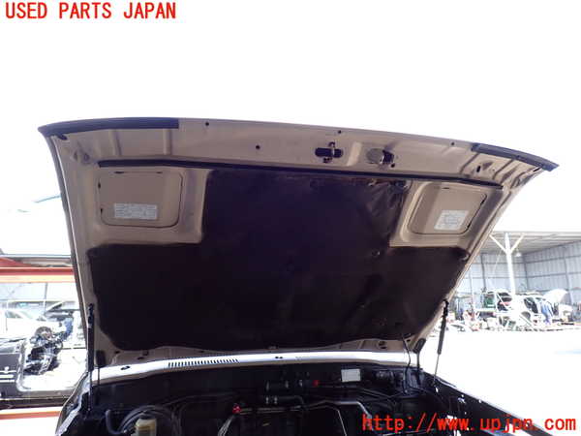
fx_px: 420
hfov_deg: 69.4
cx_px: 290
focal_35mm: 25
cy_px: 218
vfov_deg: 54.9
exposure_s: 1/160
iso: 100
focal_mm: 4.5
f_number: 2.8
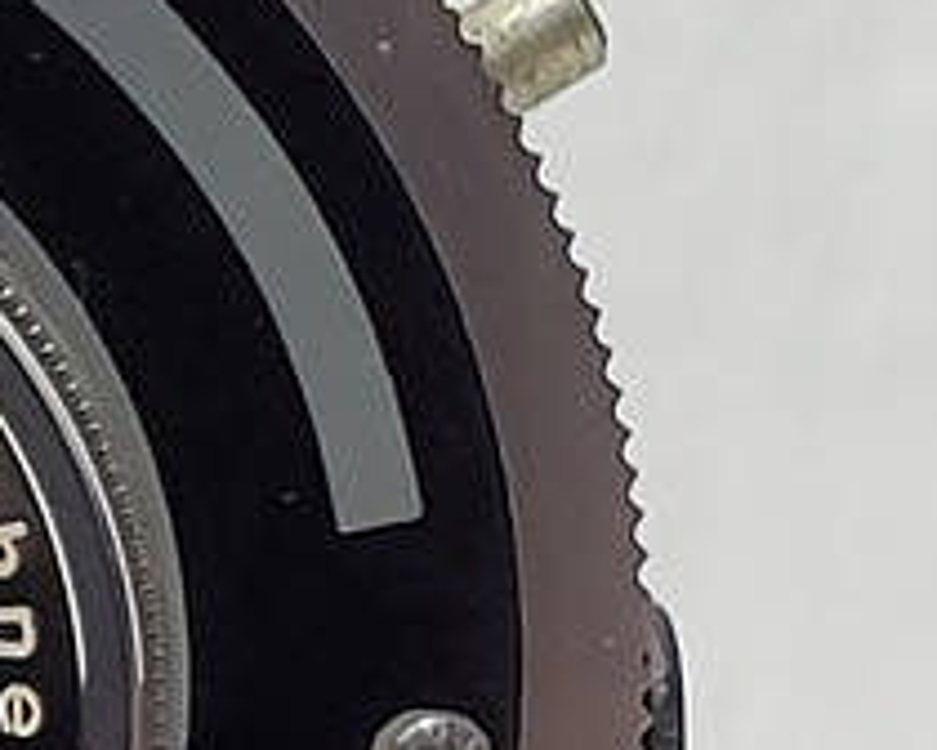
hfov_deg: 14.3
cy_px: 1156
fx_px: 3356
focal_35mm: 121
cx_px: -656
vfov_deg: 12.1
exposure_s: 1/60
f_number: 2.4
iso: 200
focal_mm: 4.3
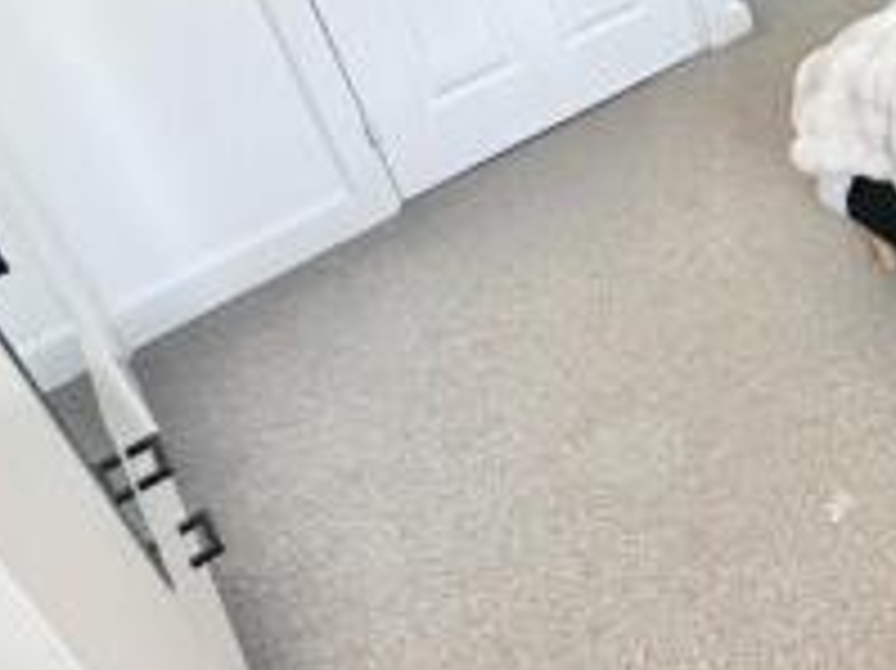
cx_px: 1033
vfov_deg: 31.8
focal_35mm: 41
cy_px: -34
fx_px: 1061
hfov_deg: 36.9
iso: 250
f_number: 2.2
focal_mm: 2.22
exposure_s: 1/99
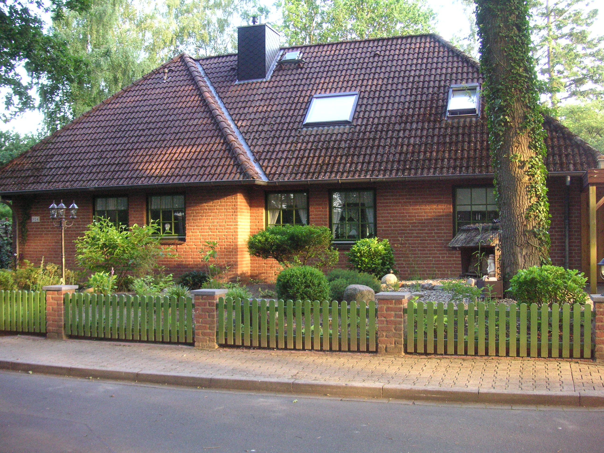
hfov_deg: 50.1
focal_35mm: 37
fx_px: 646
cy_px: 226
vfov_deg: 38.7
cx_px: 302
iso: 160
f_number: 2.8
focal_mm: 6.1
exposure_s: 1/45
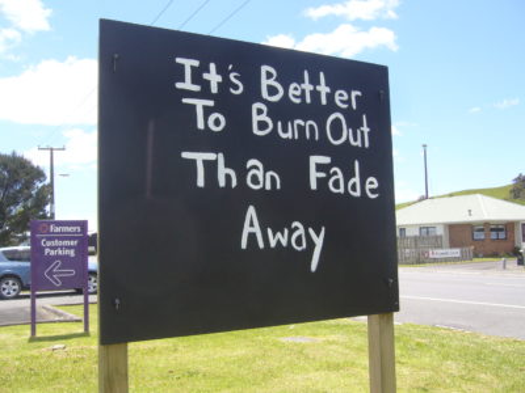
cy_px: 196
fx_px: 531
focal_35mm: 35
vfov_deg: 40.7
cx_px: 262
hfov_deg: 52.6
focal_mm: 5.8
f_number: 5.6
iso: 80
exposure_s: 1/160
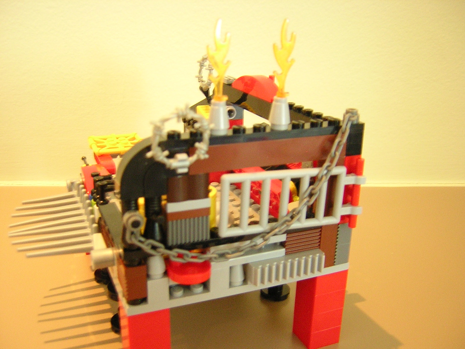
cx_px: 232
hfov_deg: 51.4
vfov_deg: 39.7
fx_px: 484
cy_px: 174
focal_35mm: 36
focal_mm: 4.7
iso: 400
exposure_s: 1/3.1
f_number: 2.6
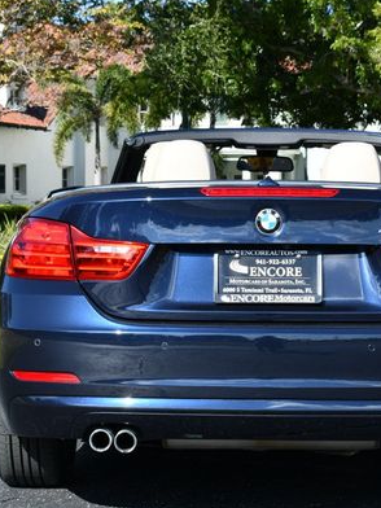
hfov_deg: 13.4
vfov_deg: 17.9
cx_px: 253
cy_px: 270
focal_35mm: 110
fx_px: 1614
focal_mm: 35
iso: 140
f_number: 8
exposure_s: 1/250
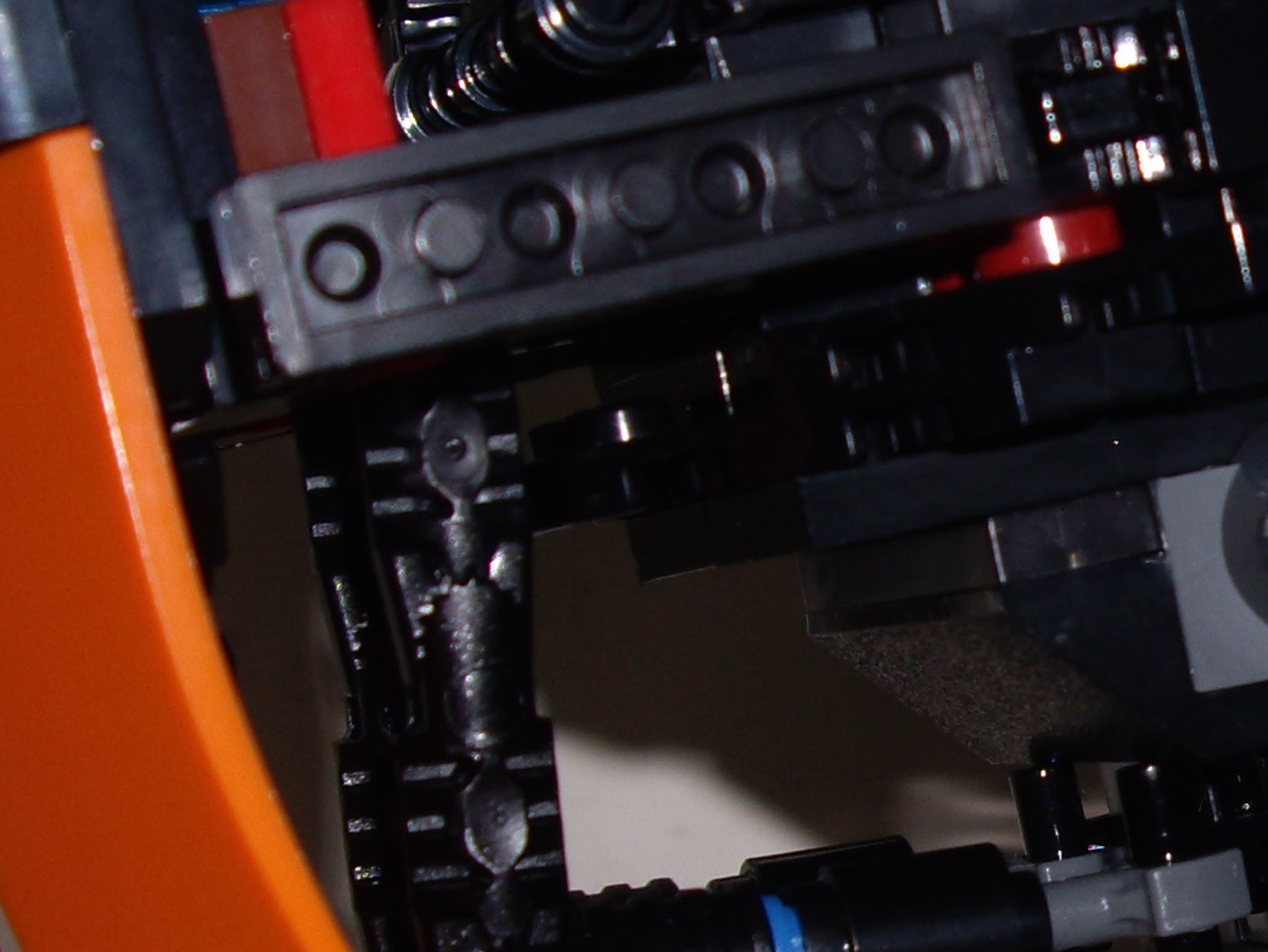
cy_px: 700
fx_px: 4873
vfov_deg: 11.1
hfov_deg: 14.4
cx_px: 1433
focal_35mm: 133
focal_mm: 7.9
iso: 64
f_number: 8
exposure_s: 1/40
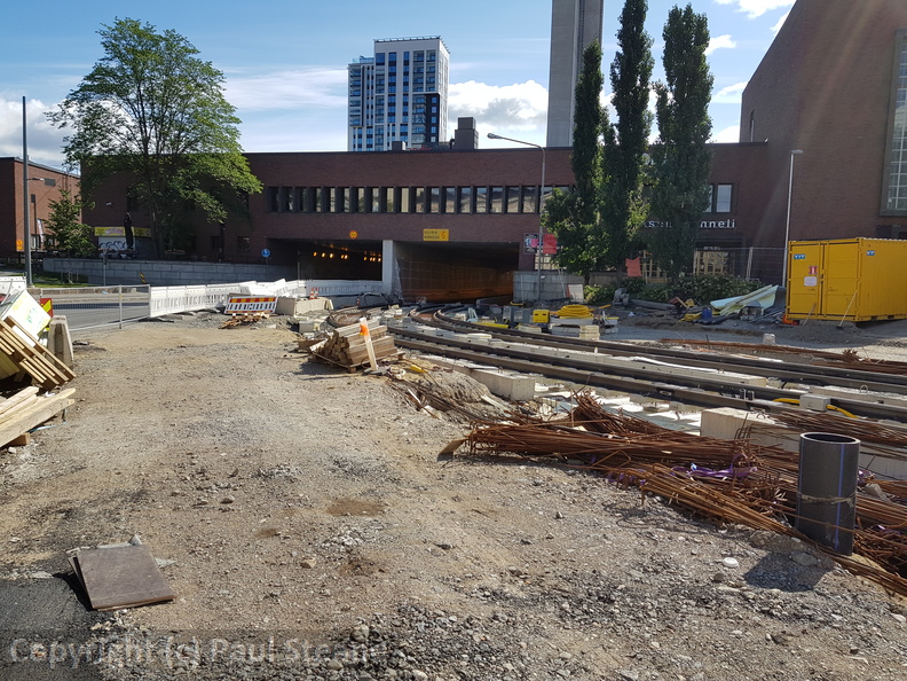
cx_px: 454
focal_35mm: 26
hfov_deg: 67.3
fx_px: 681
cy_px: 340
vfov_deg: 53.1
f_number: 1.7
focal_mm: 4.2
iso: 40
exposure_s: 1/2120
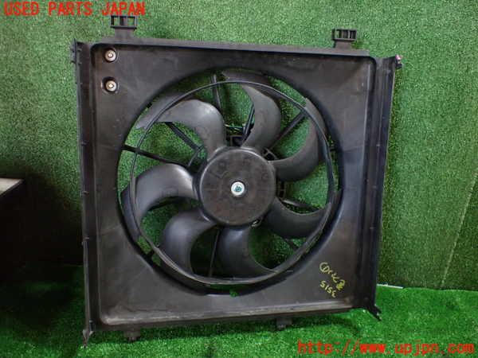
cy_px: 179
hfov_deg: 60.0
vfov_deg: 46.8
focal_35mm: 30
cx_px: 239
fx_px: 414
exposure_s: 1/100
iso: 800
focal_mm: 5.4
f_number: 2.3
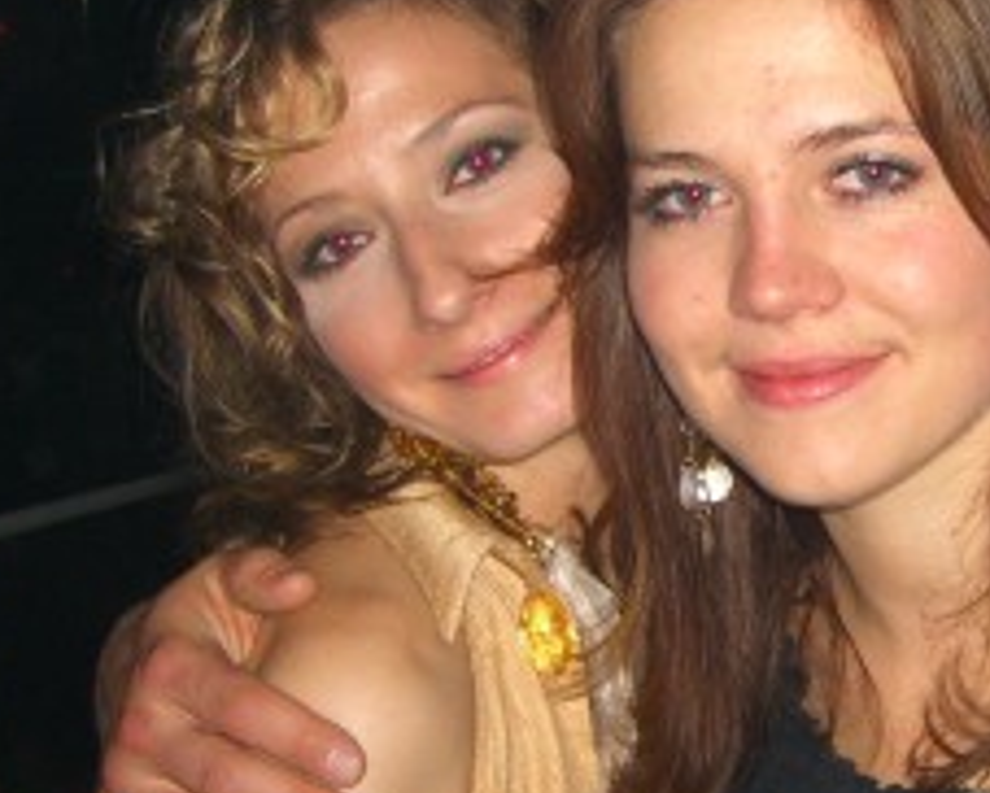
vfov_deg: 15.7
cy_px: 375
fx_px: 2874
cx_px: 977
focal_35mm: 98
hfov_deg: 19.0
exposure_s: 1/60
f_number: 2.8
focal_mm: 7.9
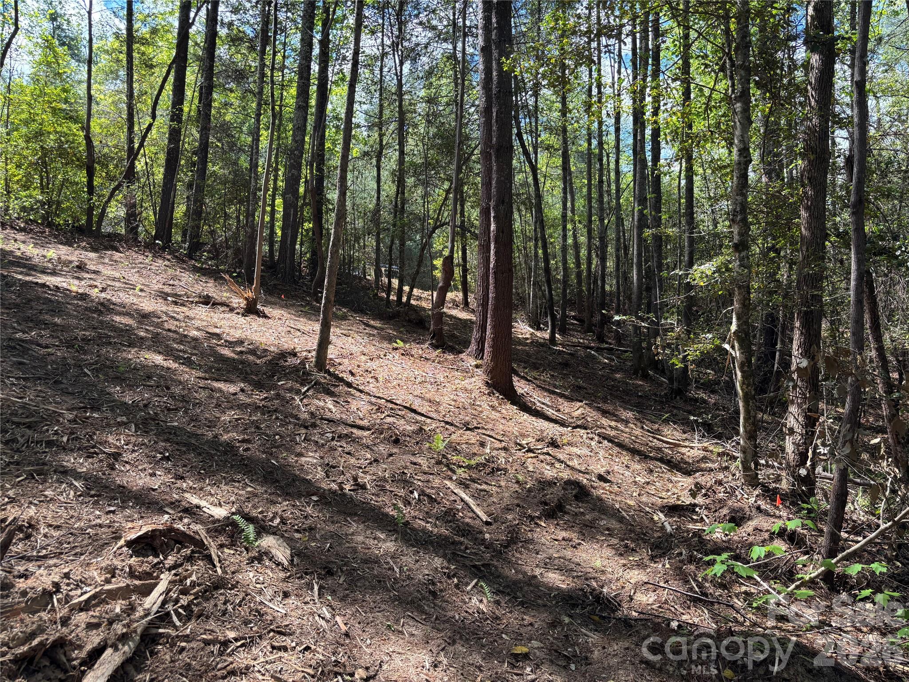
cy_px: 341
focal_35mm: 26
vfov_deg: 53.1
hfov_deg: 67.3
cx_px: 454
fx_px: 683
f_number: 1.6
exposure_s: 1/544
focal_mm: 5.96
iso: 50
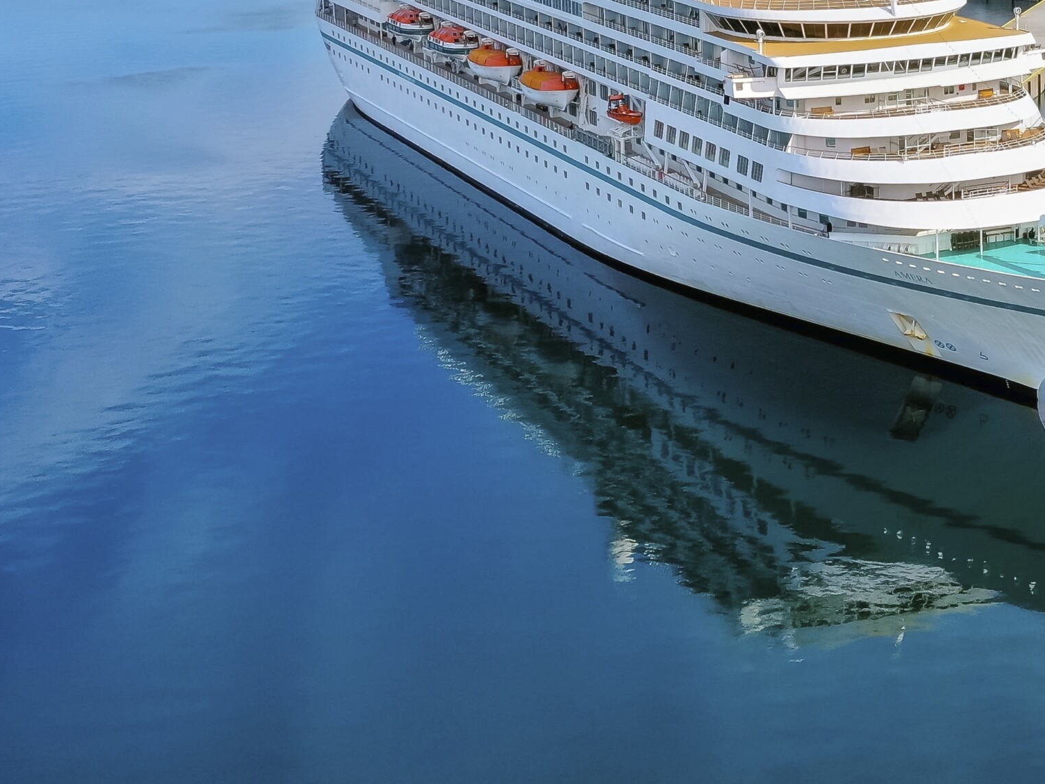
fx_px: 2053
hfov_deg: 27.6
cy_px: -8
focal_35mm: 68
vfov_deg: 20.9
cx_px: 918
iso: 100
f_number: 5.6
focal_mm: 10.26
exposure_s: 1/500
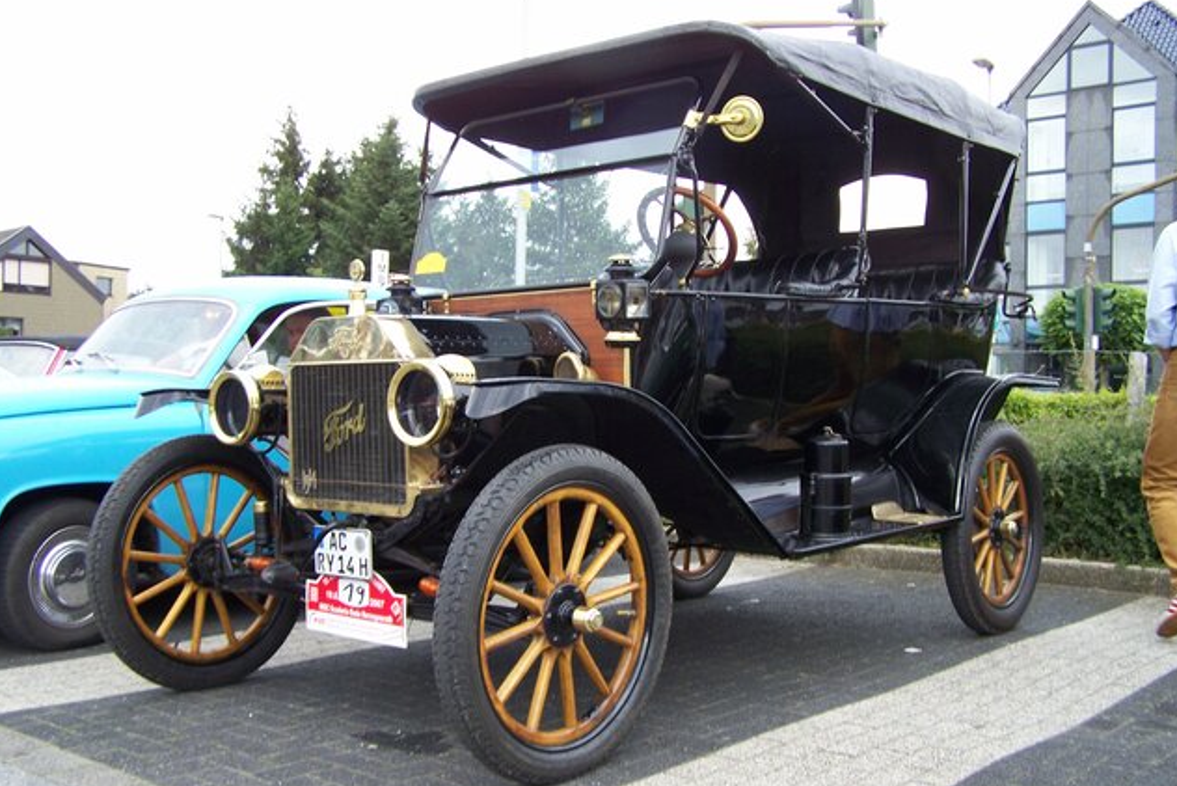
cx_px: 588
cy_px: 419
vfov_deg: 33.4
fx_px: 1308
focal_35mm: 40
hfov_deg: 48.4
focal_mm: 6.3
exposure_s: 1/80
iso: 64
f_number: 2.8
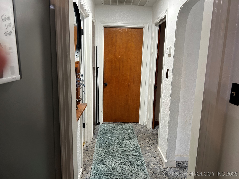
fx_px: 180
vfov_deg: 53.1
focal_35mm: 26
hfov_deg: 67.3
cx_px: 120
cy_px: 90
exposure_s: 1/60
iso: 160
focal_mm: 5.7
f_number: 1.5
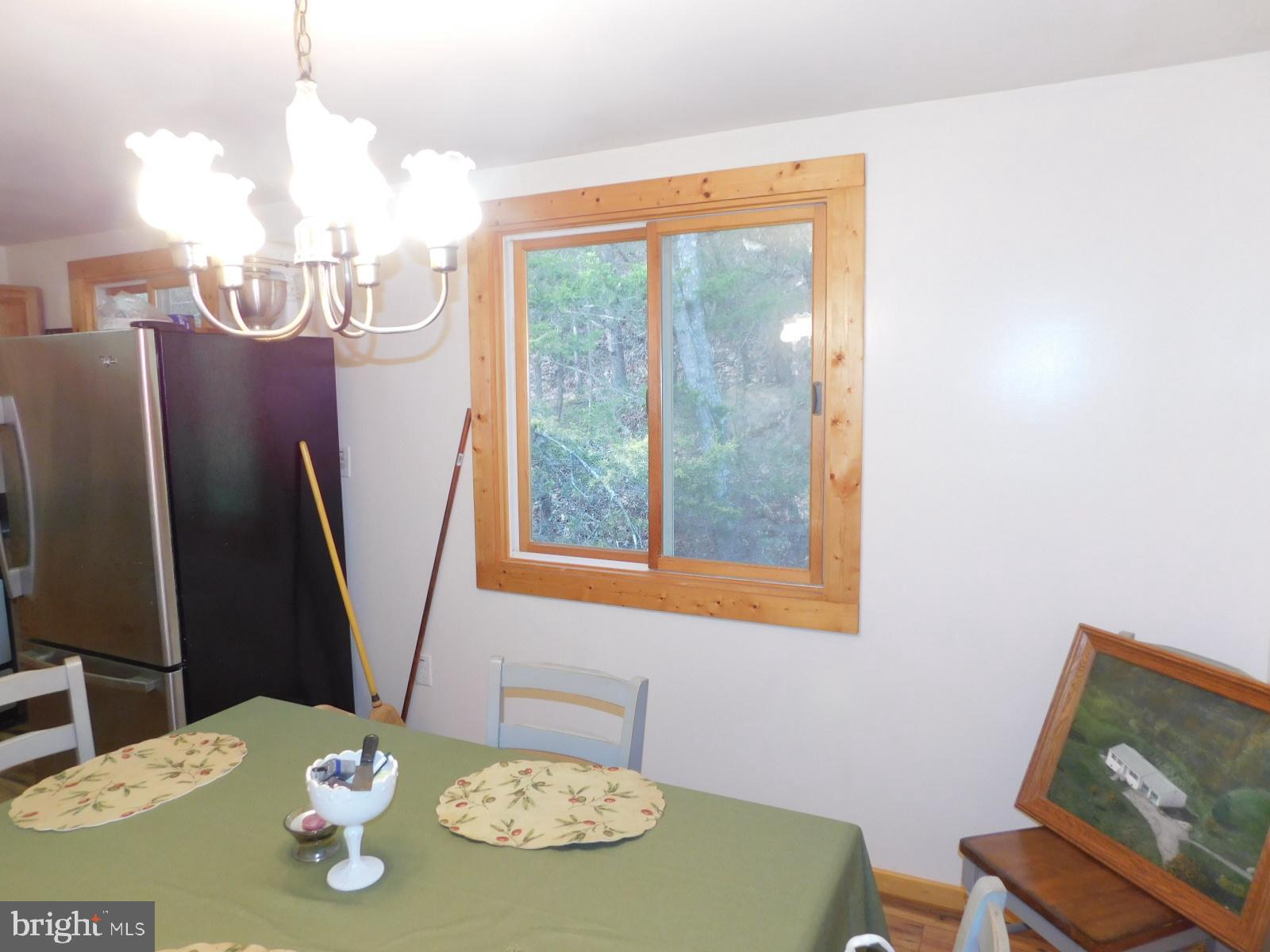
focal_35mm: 23
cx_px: 635
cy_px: 476
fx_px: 844
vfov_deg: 58.9
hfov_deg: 73.9
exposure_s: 1/30
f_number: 3
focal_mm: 4
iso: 180
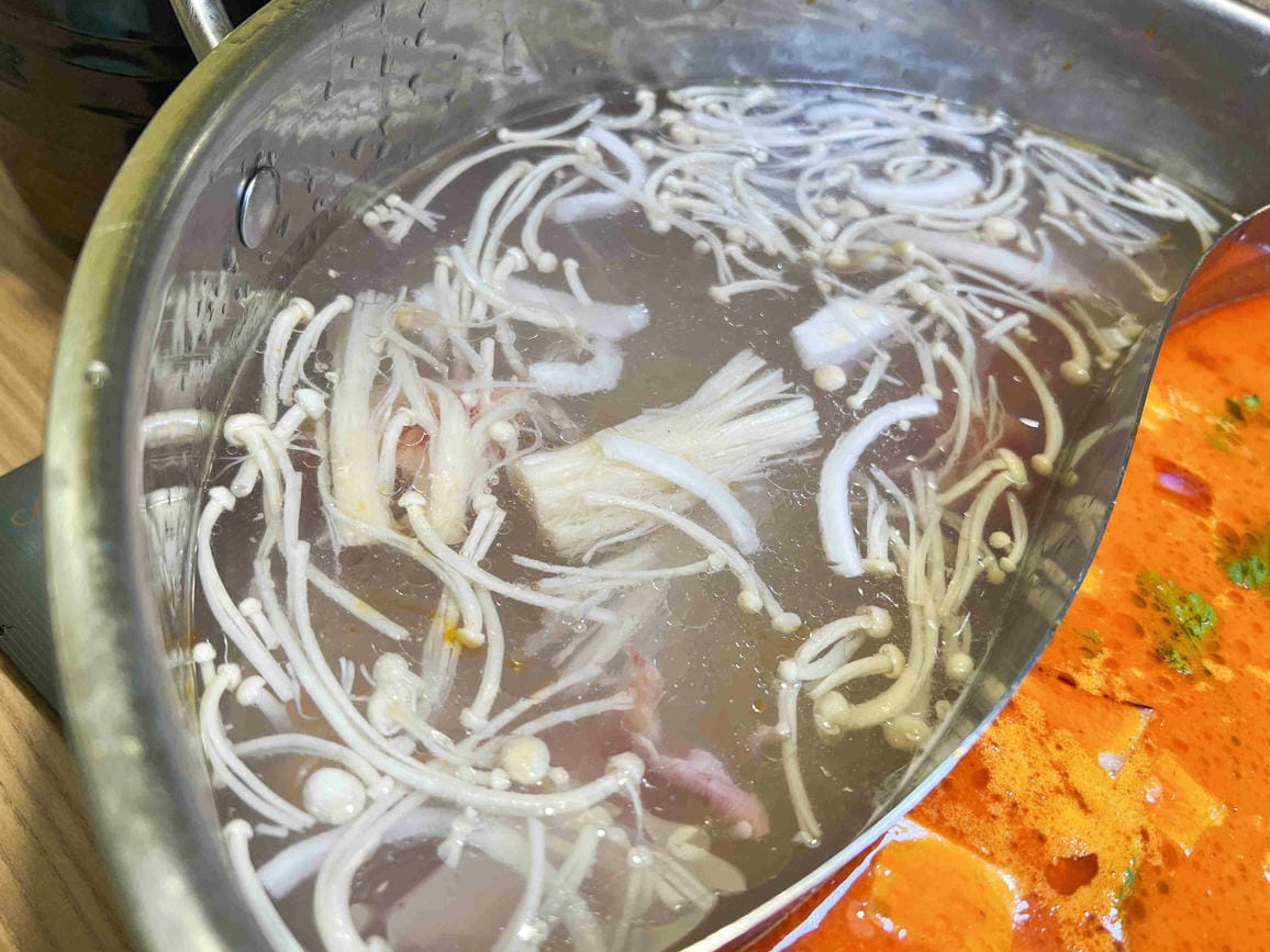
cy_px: 486
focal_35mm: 27
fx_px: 991
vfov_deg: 51.4
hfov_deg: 65.3
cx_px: 650
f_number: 1.5
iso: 50
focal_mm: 5.7
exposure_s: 1/120
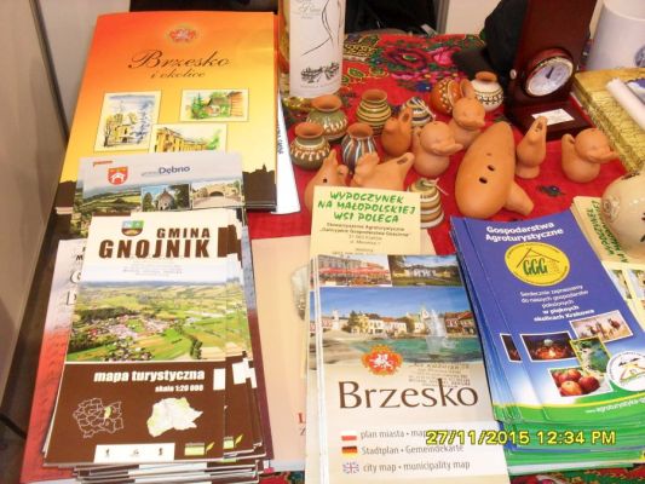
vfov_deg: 37.7
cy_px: 242
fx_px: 708
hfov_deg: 49.0
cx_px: 322
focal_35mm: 38
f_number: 2.8
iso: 200
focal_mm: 6.3
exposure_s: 1/45
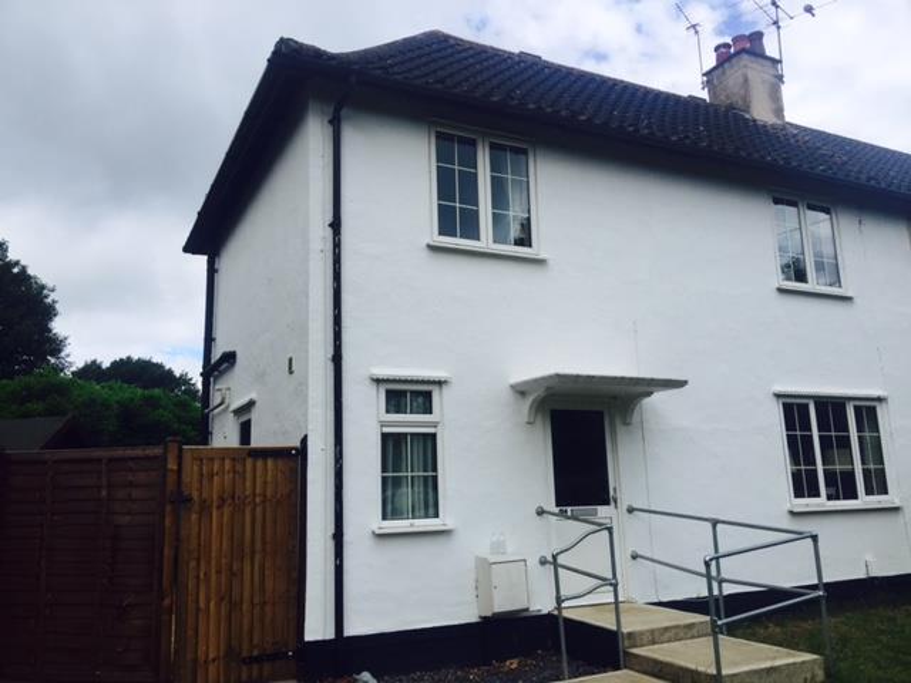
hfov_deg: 61.7
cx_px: 456
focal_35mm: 29
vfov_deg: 48.2
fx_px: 763
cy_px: 342
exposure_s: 1/1464
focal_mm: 4.15
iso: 32
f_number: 2.2
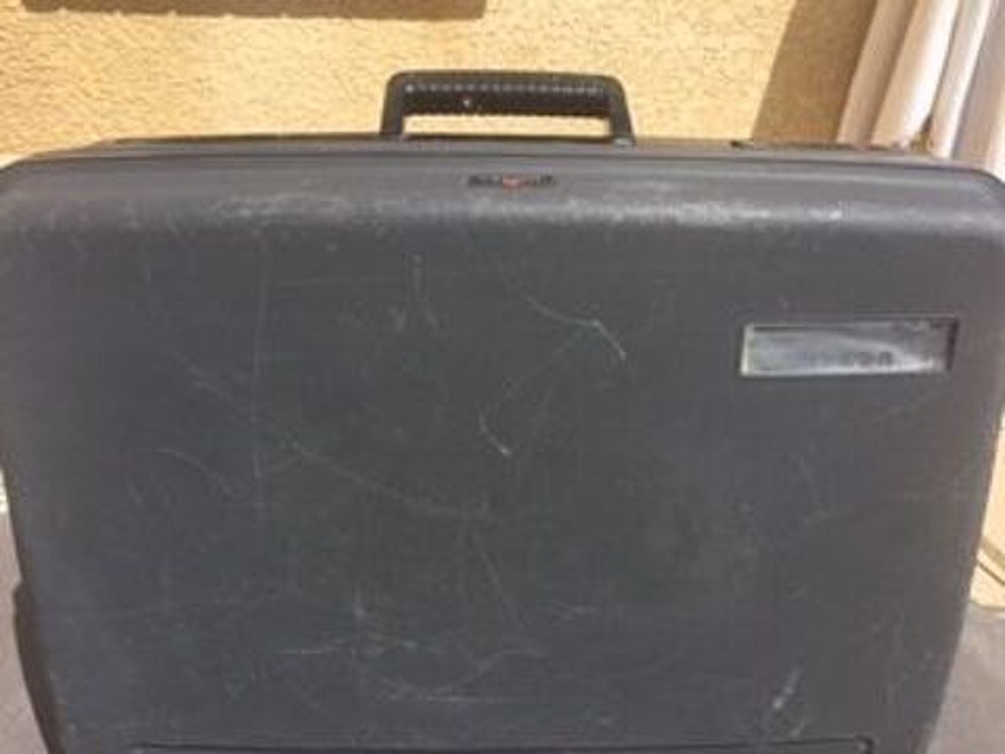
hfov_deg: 61.7
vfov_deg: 48.2
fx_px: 842
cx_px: 502
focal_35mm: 29
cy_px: 377
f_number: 2.2
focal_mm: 4.15
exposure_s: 1/2083
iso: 32
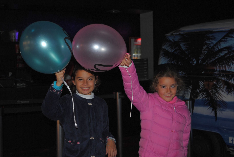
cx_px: 117
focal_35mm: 57
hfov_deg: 35.0
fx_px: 371
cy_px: 78
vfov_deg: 23.8
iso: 200
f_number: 4.8
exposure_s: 1/60
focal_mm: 38
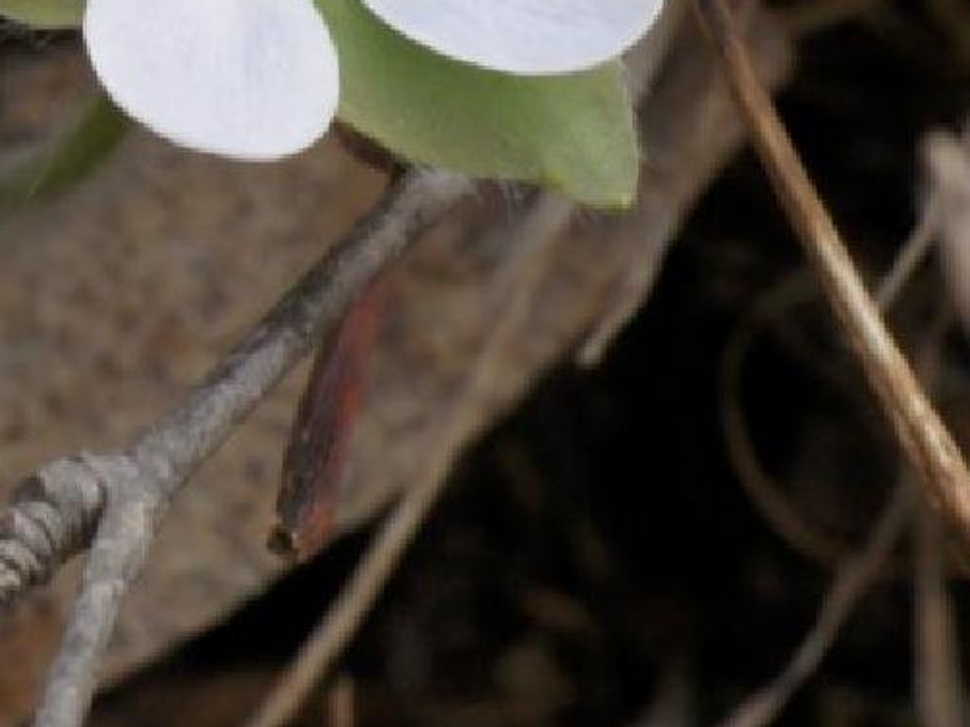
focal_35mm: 528
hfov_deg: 3.7
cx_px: -297
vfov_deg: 2.8
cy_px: -315
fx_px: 14792
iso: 400
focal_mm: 90
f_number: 16
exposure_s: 1/100
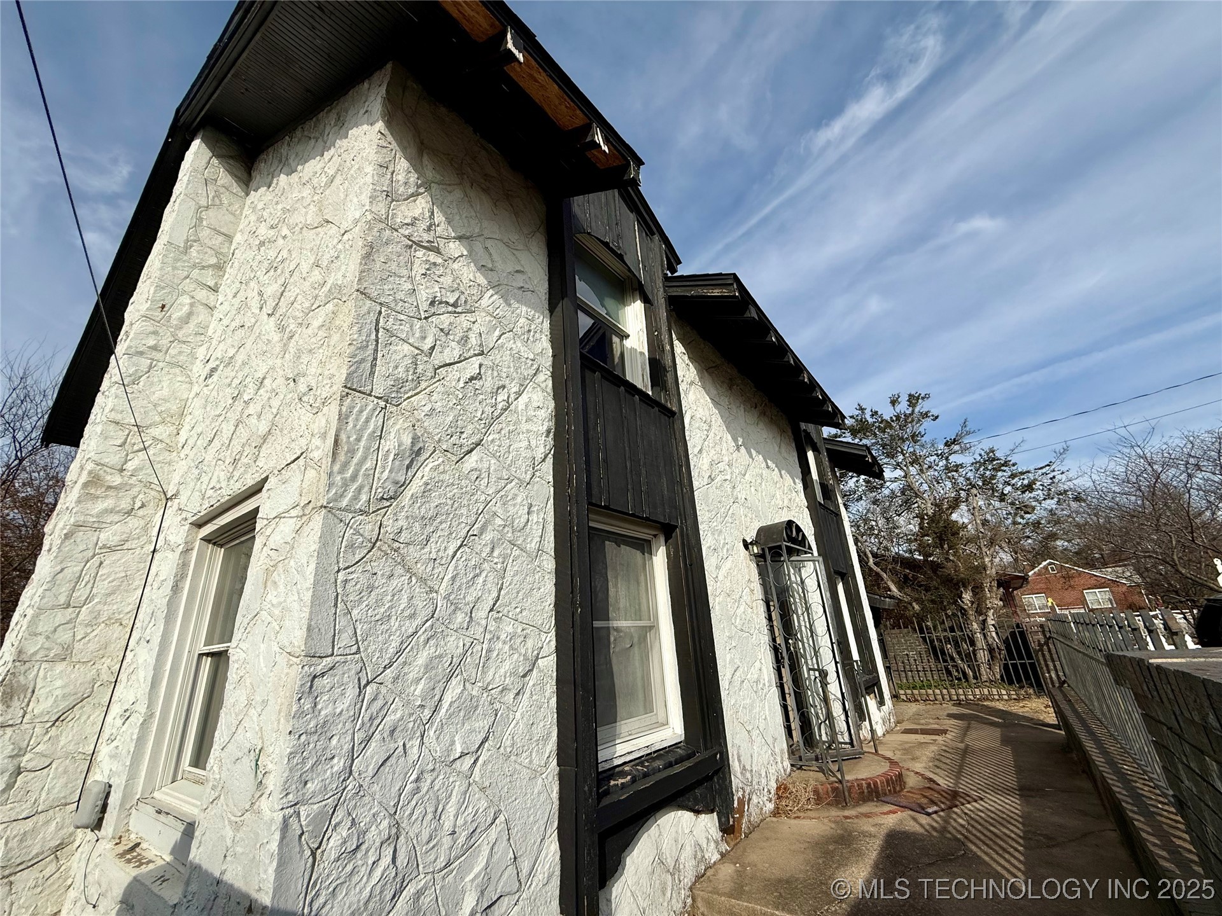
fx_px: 494
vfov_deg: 85.7
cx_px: 611
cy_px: 458
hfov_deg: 102.1
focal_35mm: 14
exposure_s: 1/3663
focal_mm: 2.22
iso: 50
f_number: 2.2
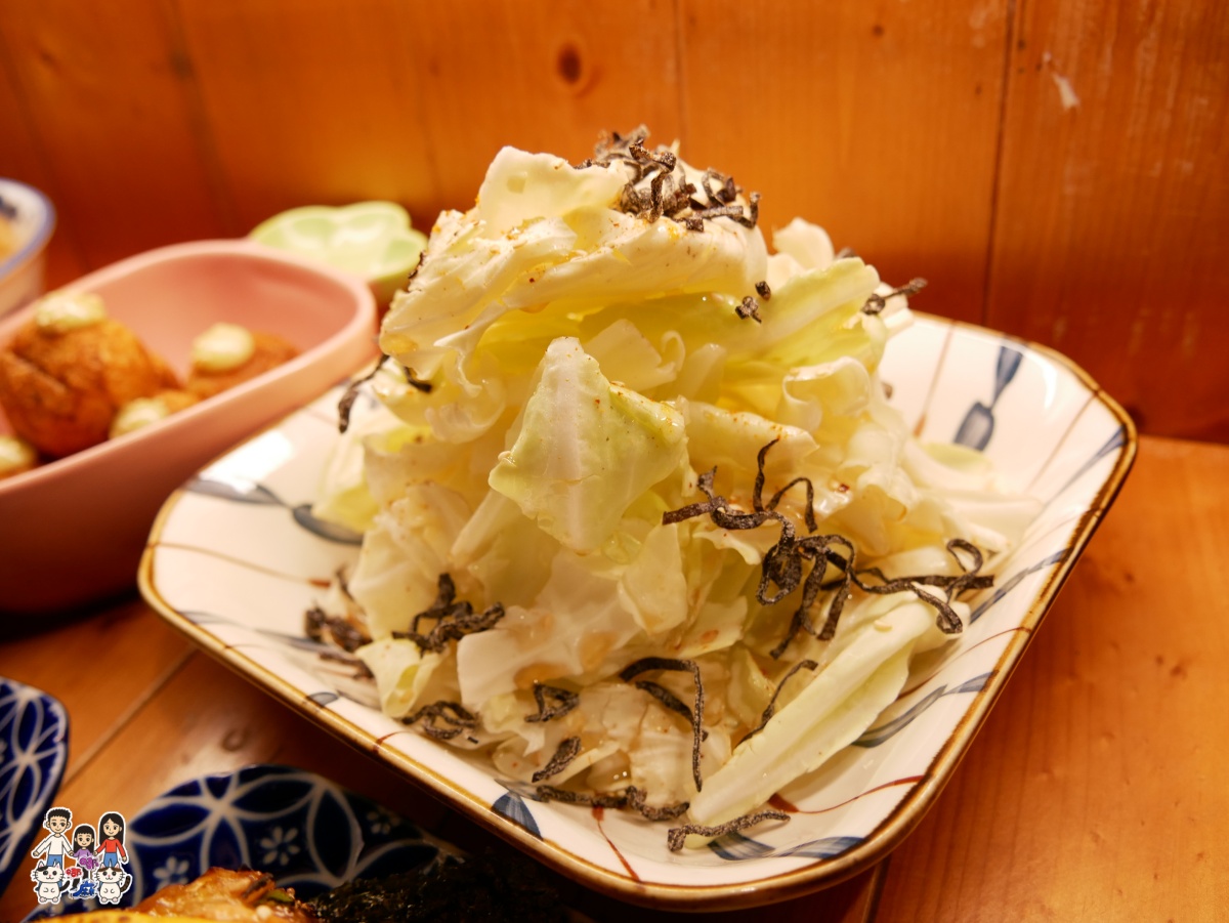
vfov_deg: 46.8
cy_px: 462
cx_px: 614
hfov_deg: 59.9
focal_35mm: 30
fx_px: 1066
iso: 400
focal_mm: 15
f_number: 3.6
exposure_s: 1/125
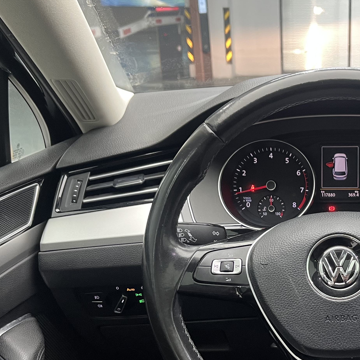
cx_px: 317
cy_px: 238
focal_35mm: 50
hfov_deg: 32.5
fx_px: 588
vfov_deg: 33.7
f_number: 1.6
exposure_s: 1/57
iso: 160
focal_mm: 5.1
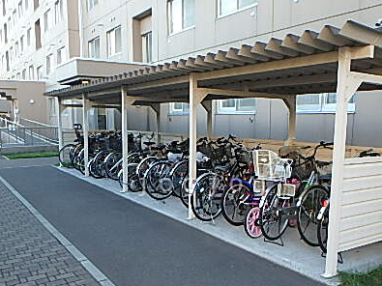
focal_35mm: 34
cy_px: 185
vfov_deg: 41.4
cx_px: 204
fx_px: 375
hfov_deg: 53.9
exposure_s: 1/60
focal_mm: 3.7
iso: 125
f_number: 3.5
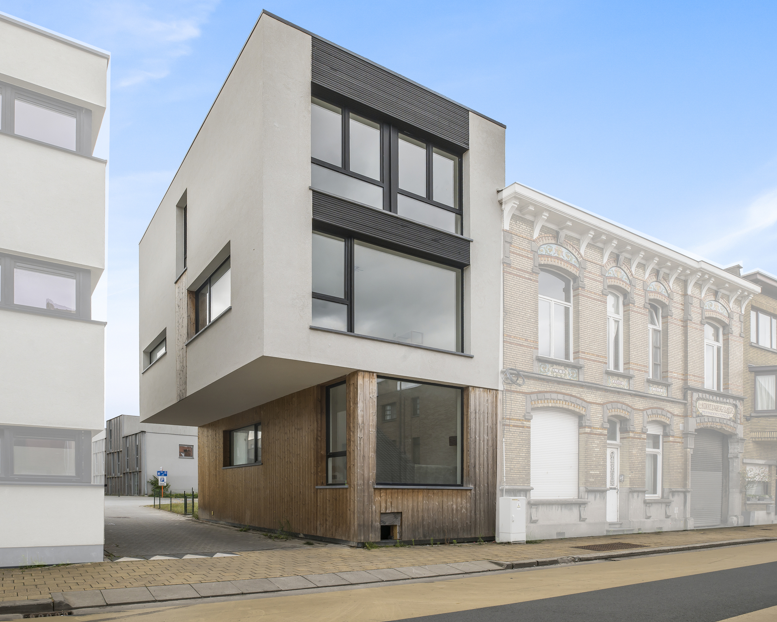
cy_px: 308
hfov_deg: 79.7
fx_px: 460
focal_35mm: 20
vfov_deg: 68.1
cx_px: 323
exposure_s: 1/100
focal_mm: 17
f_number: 10
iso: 250
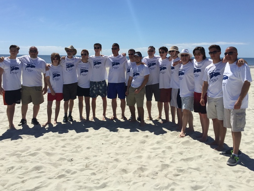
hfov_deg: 53.9
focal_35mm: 34
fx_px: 250
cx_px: 126
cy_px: 80
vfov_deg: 41.7
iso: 32
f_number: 2.2
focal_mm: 4.15
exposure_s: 1/3968
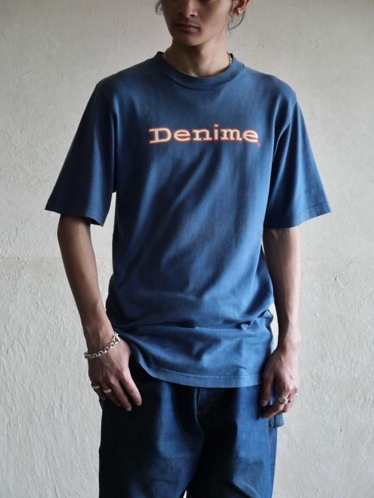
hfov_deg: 14.2
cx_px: 187
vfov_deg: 18.9
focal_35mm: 104
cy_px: 249
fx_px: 1498
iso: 1600
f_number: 4
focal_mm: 52
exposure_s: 1/125
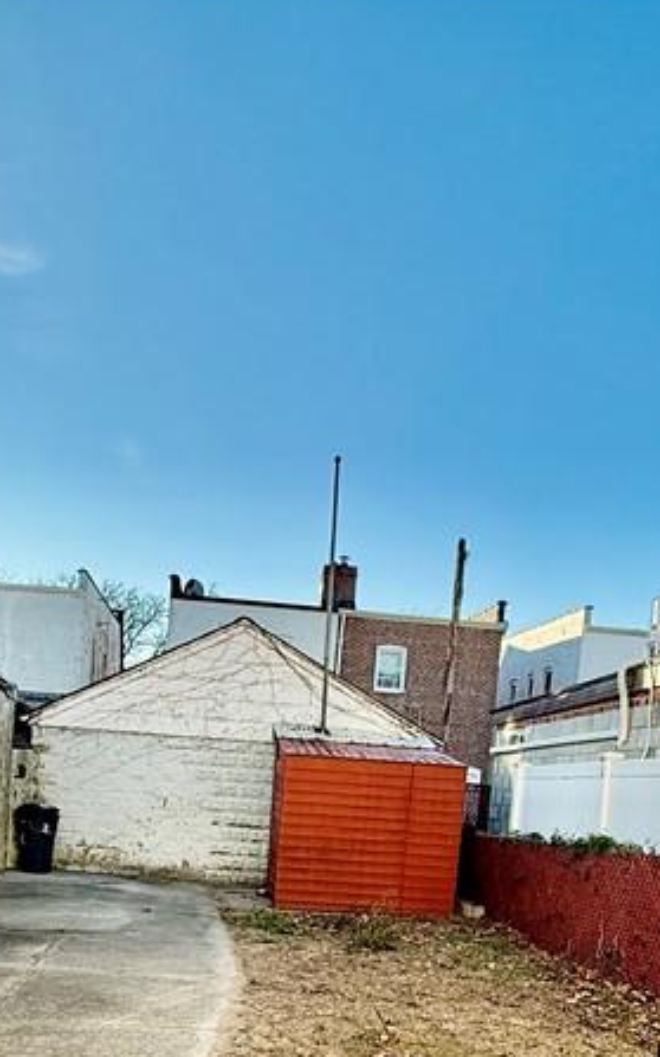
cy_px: 882
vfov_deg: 52.1
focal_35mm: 34
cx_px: 234
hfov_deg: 36.9
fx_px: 979
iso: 64
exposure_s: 1/631
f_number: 2.2
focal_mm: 2.22
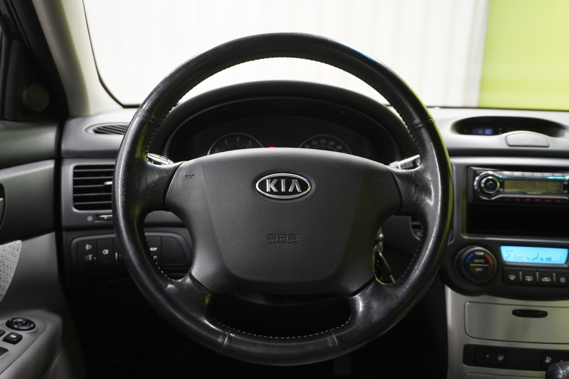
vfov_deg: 41.7
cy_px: 190
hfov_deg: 59.5
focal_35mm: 32
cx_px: 284
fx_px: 498
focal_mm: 21
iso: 2000
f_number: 4
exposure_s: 1/40
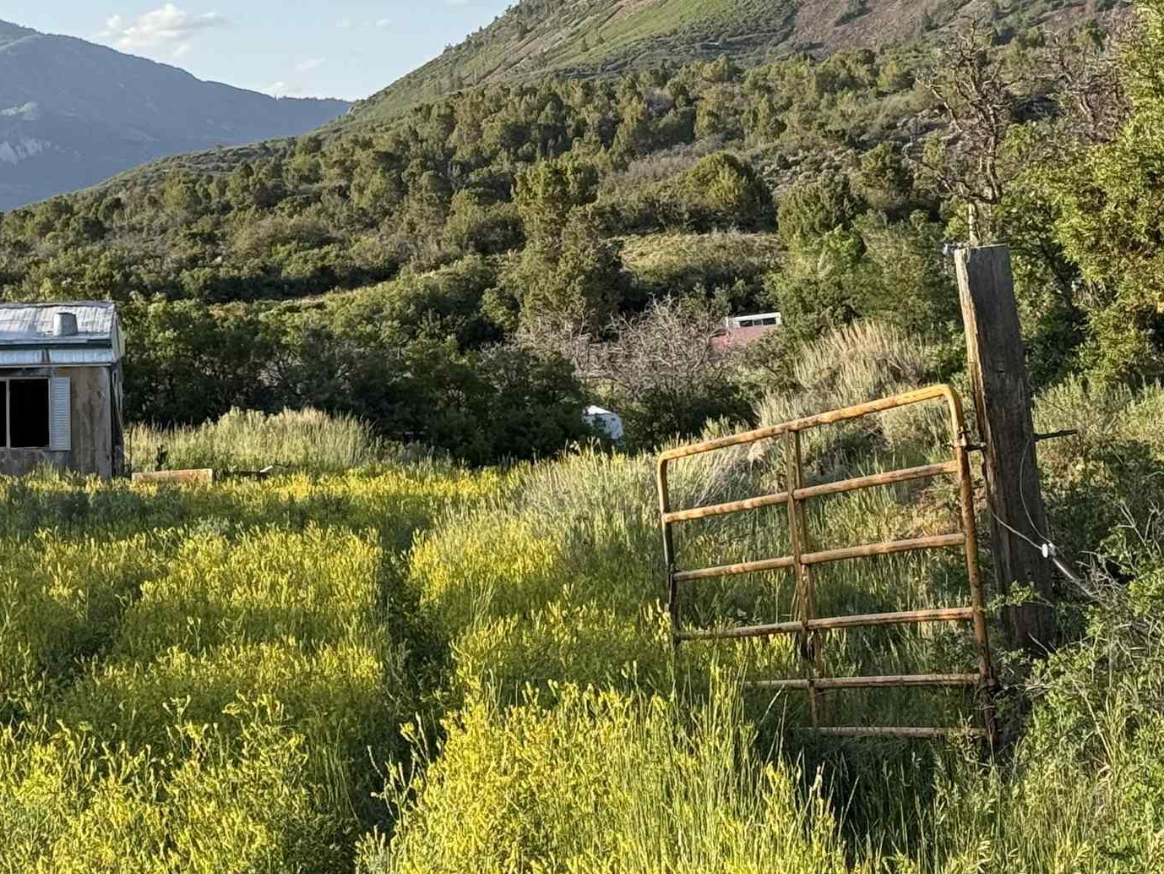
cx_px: 626
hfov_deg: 18.4
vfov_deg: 13.7
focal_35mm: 107
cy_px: 122
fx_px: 3599
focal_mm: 6.76
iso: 64
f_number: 1.78
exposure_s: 1/1429
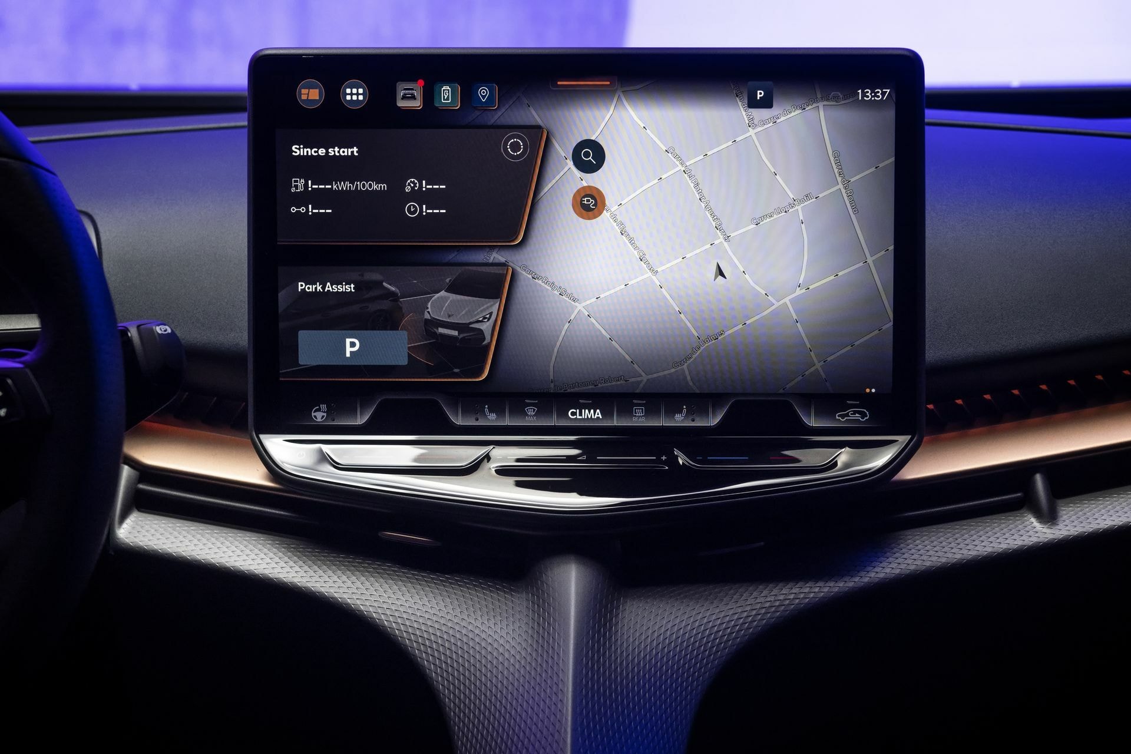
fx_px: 1728
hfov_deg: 36.2
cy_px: 377
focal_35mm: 55
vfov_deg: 24.6
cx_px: 566
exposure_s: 1/60
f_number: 6.3
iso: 1600
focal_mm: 55
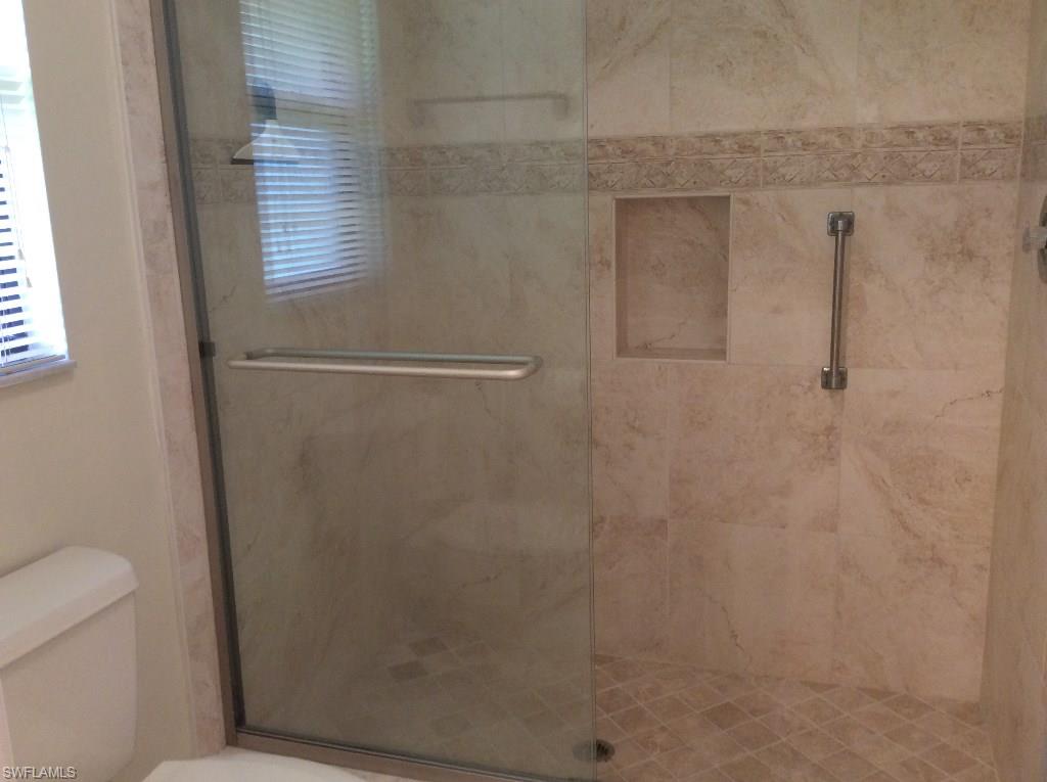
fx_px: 997
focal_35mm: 33
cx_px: 524
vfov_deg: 42.8
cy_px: 391
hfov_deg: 55.4
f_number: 2.4
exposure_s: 1/24
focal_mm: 3.3
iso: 100
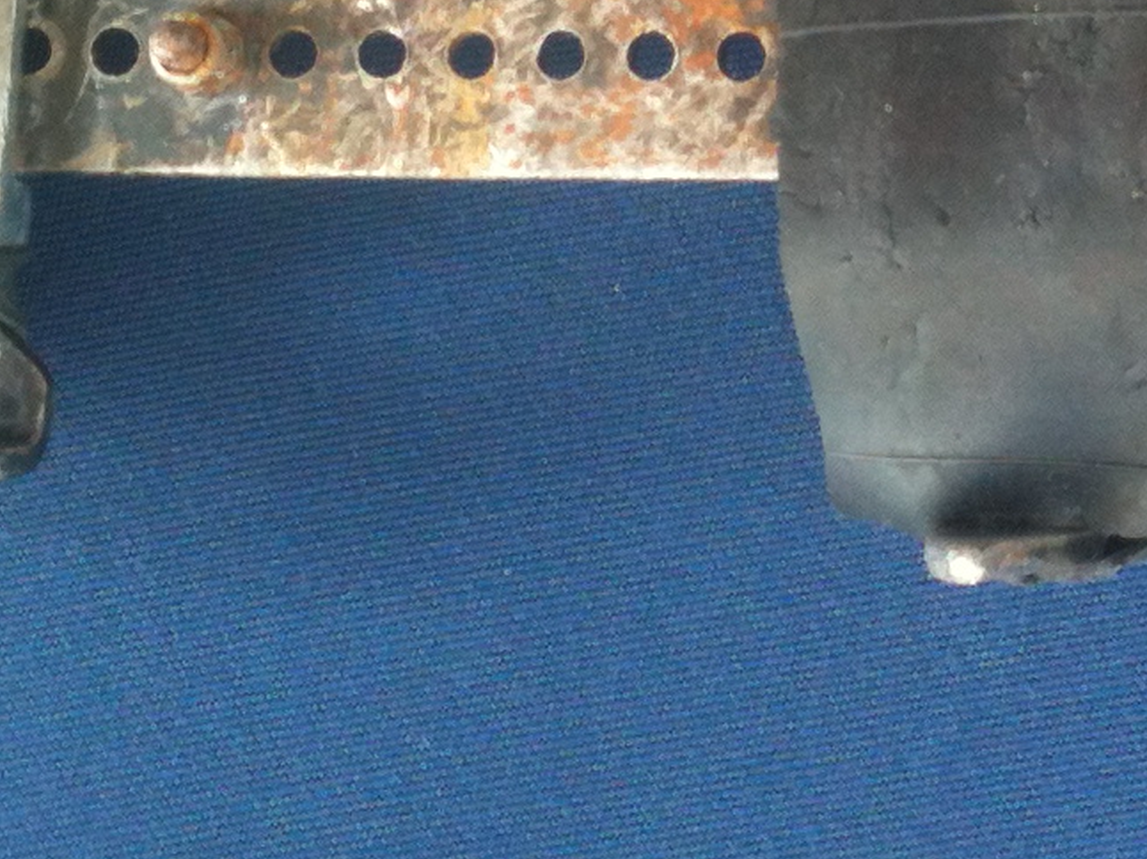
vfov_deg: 13.2
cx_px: 991
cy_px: 59
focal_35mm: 111
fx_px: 3677
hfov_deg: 17.5
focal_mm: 3.85
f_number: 2.8
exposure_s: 1/24
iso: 80
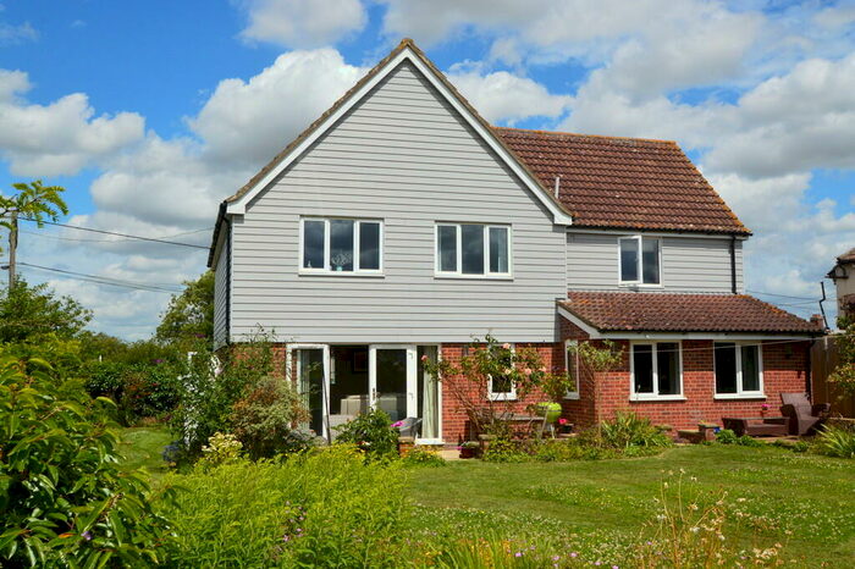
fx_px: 855
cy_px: 284
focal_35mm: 36
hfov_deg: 53.2
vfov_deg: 36.8
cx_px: 428
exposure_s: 1/500
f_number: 11
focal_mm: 24
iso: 360
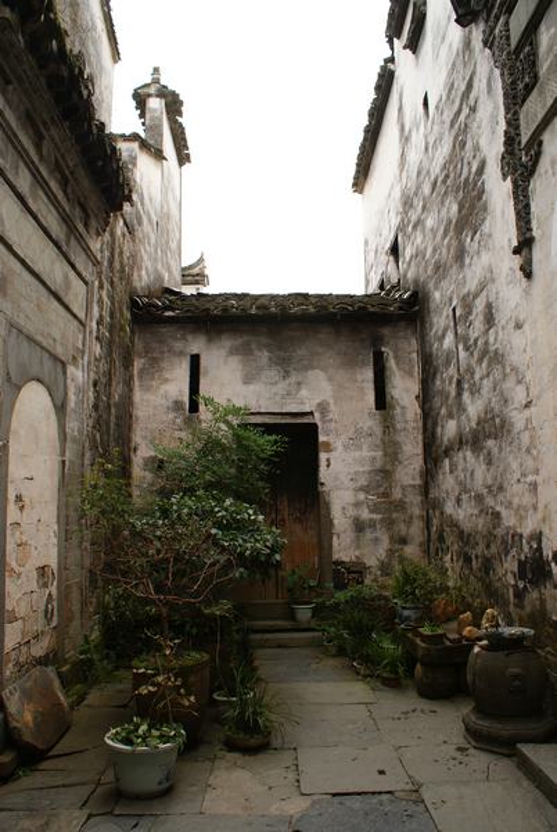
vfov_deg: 67.3
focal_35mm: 27
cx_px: 278
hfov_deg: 48.1
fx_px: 624
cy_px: 416
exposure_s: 1/60
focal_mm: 18
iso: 100
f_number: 7.1
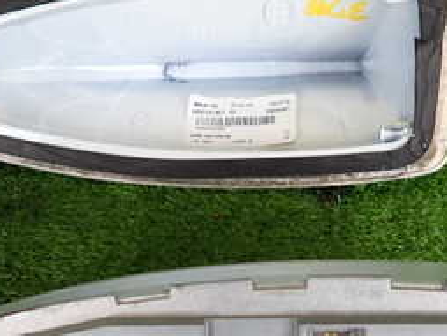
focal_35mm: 59
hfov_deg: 32.6
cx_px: 253
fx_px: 763
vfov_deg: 24.8
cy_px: 211
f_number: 2
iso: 200
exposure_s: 1/60
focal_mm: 4.5
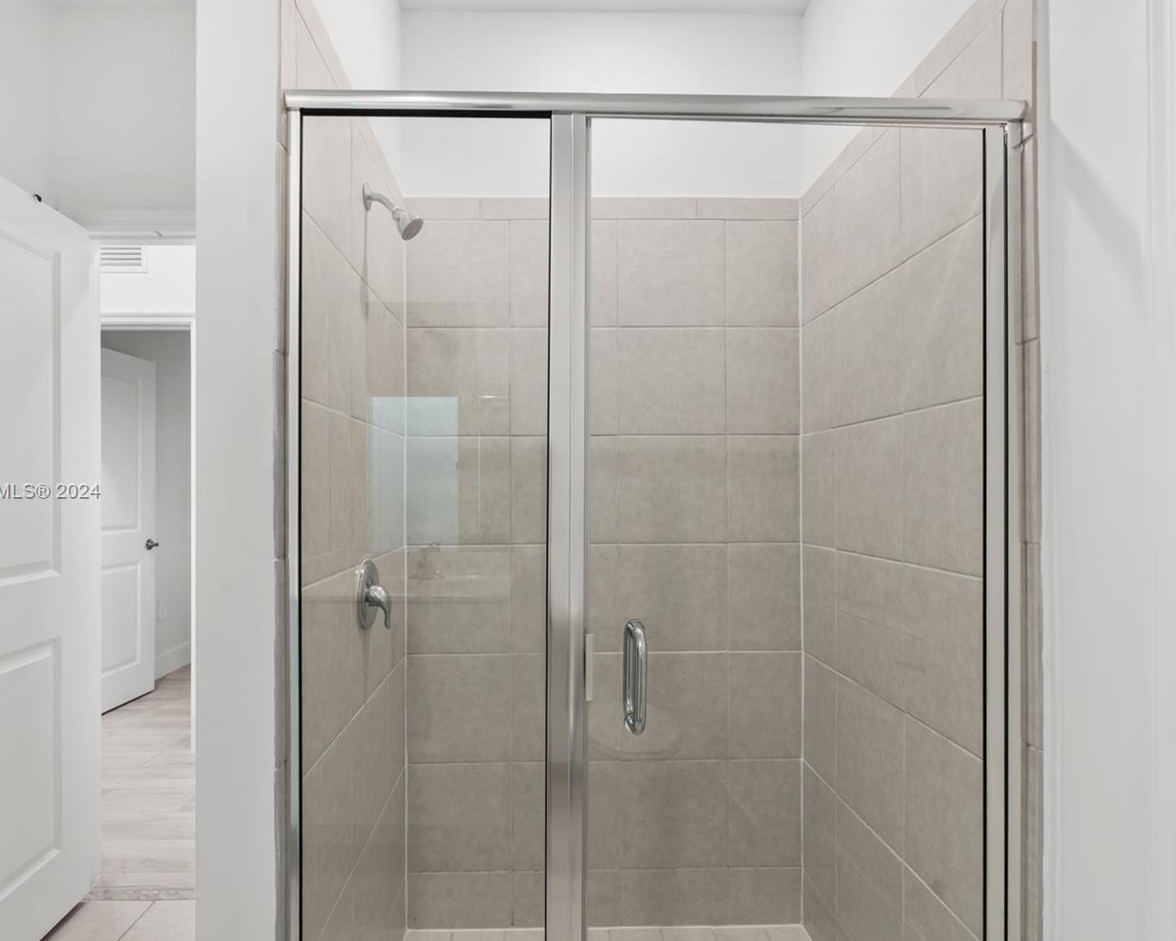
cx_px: 546
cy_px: 492
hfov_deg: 83.2
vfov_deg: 70.8
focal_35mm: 19
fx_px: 661
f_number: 9
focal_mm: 16
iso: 250
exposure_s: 1/4
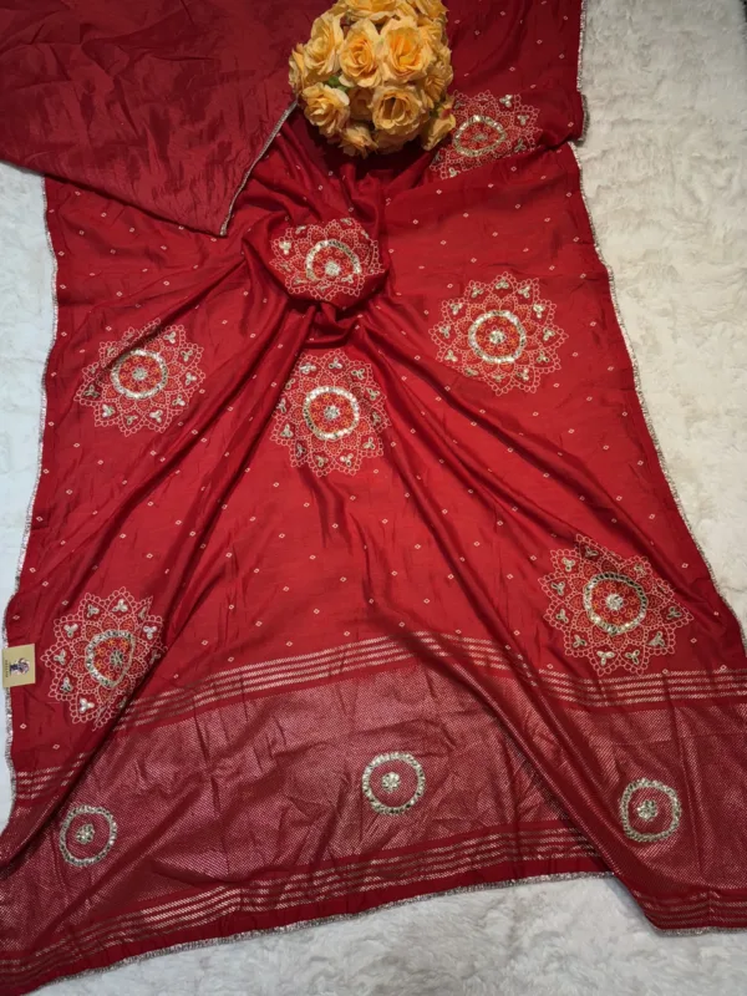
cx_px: 374
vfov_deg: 67.3
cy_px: 498
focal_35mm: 26
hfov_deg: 53.1
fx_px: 748
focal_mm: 5.96
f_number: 1.6
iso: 40
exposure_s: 1/100
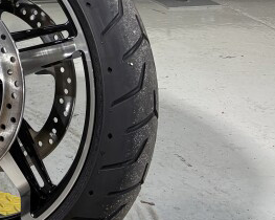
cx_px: -239
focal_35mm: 103
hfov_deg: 15.6
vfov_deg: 14.0
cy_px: -109
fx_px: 838
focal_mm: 5.96
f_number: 1.6
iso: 40
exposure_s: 1/120
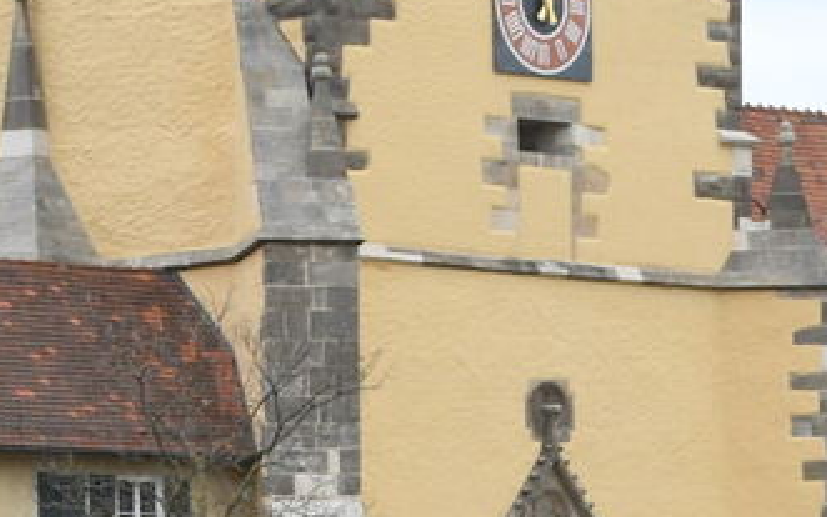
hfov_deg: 8.2
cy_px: 822
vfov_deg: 5.1
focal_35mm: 255
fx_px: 5748
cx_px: 332
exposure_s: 1/250
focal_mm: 46
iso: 640
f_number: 9
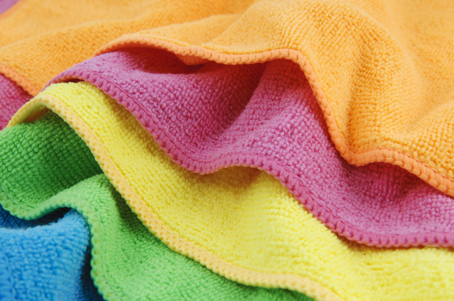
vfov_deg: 20.6
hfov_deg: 30.5
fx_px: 831
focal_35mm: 66
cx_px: 227
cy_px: 150
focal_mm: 44
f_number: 11
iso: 200
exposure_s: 1/125
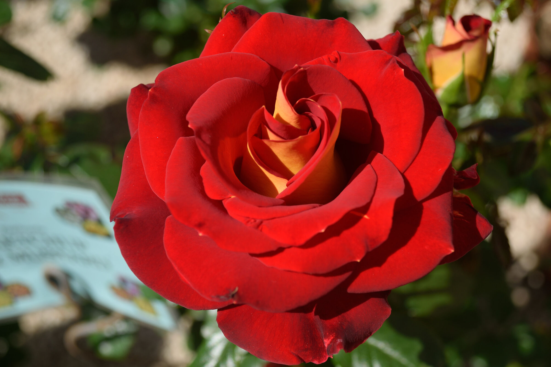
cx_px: 276
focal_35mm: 48
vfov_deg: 28.1
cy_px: 184
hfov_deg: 41.1
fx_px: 735
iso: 100
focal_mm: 32
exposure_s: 1/500
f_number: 5
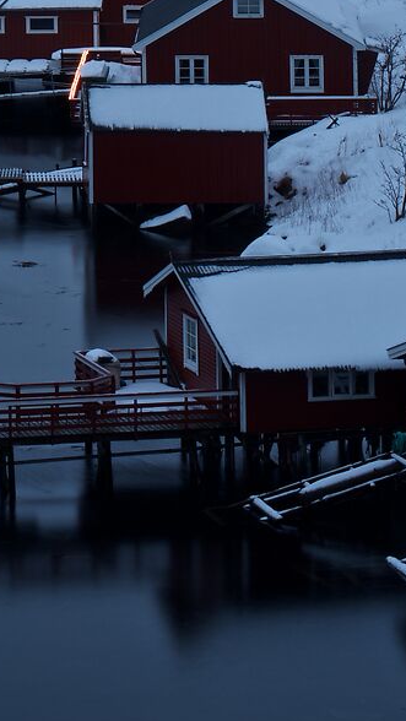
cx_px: -487
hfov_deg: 5.5
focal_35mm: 214
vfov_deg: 9.4
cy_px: -716
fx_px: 4093
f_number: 16
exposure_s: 5
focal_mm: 50
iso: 31
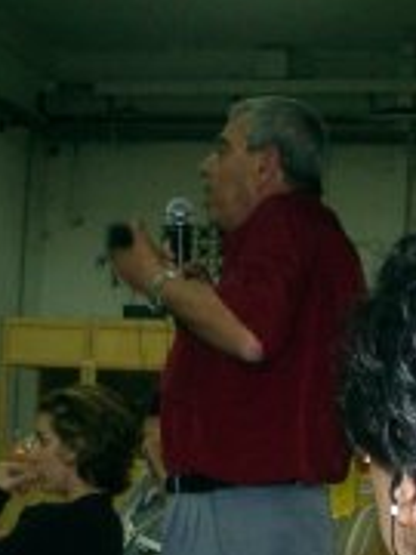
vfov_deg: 24.0
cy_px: 453
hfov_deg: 18.4
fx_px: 1282
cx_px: 290
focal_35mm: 80
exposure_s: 1/30
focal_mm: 7.5
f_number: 3.2
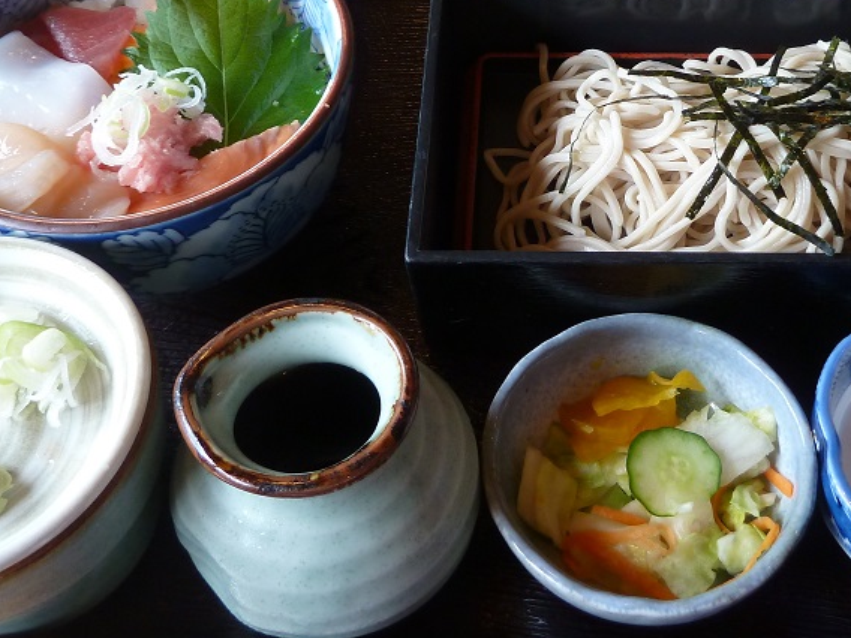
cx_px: 556
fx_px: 1082
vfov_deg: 32.4
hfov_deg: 42.5
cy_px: 181
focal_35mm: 44
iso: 160
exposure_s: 1/30
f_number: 3.3
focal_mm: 4.1
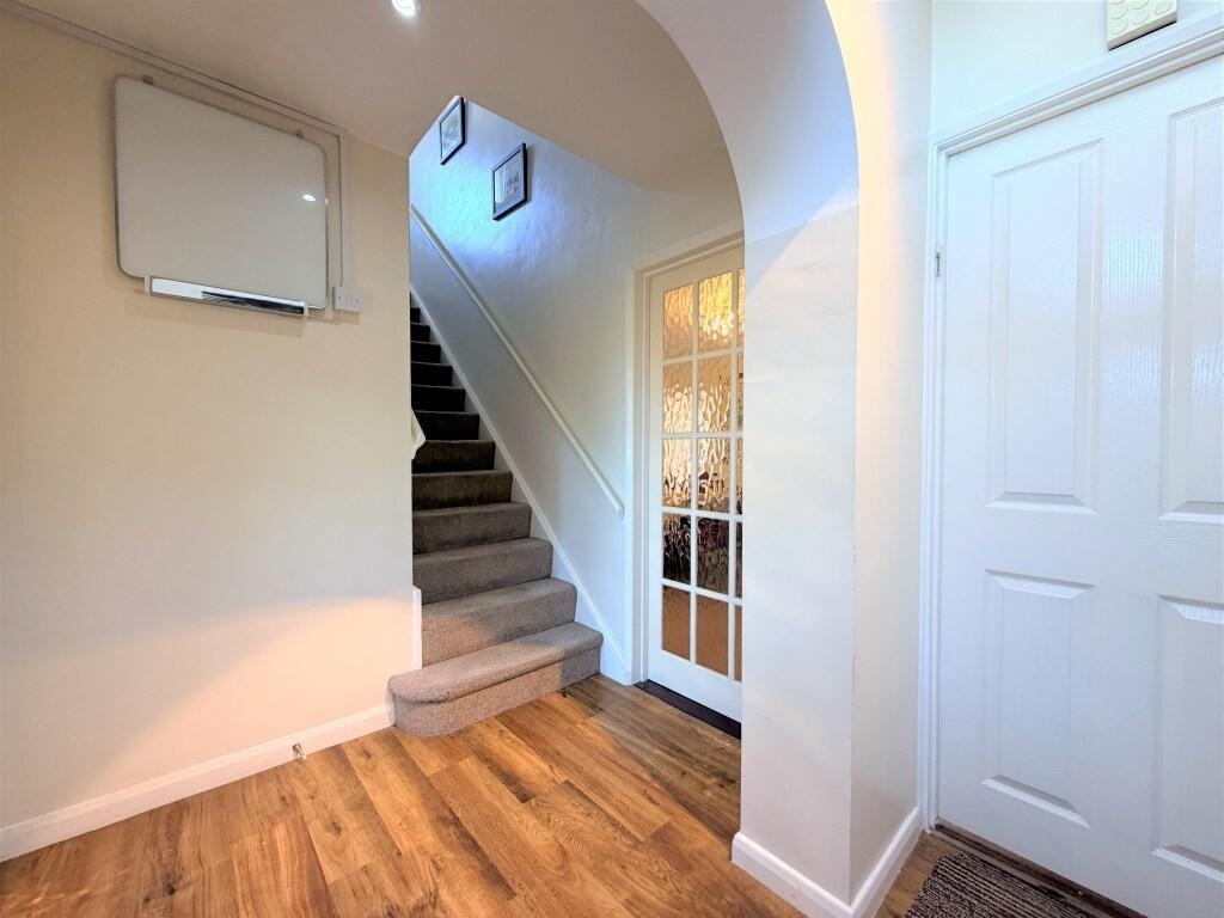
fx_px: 495
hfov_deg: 102.1
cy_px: 459
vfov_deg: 85.7
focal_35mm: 14
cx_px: 612
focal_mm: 2.22
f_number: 2.2
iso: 160
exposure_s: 1/50
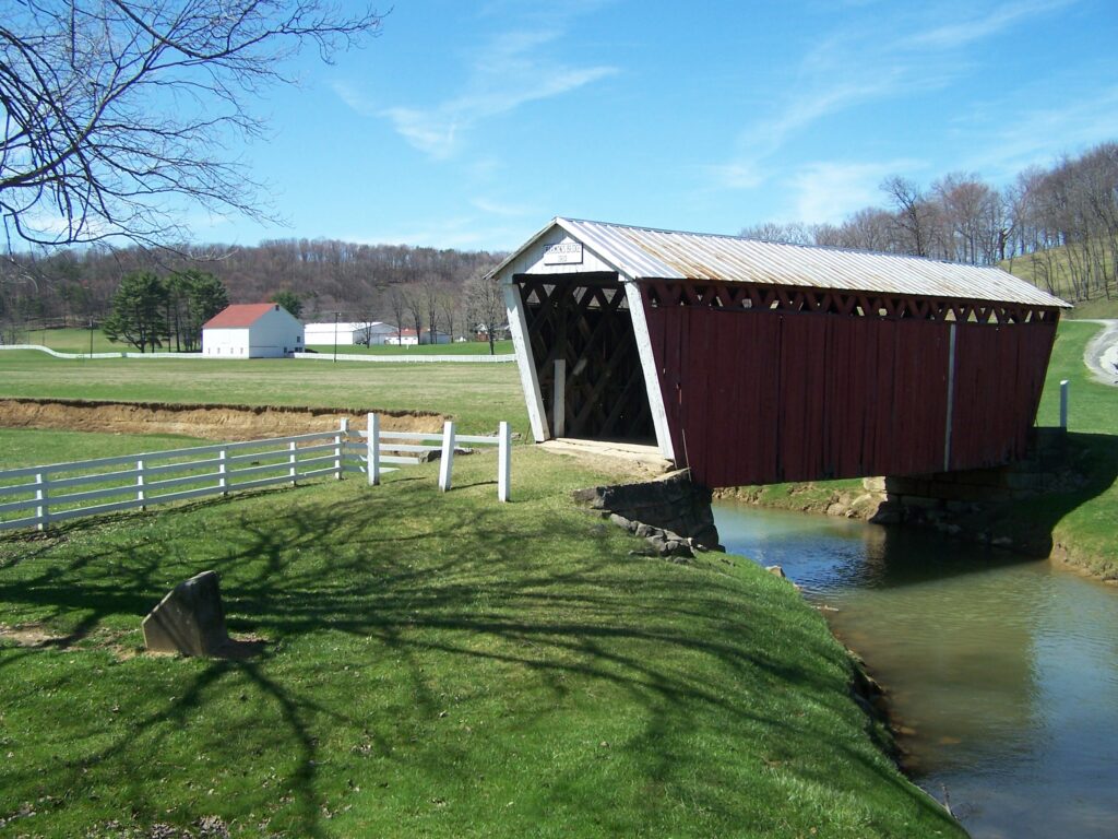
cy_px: 420
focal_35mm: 38
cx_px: 559
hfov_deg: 49.0
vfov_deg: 37.7
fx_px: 1227
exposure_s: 1/1000
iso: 80
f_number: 2.8
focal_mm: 6.3
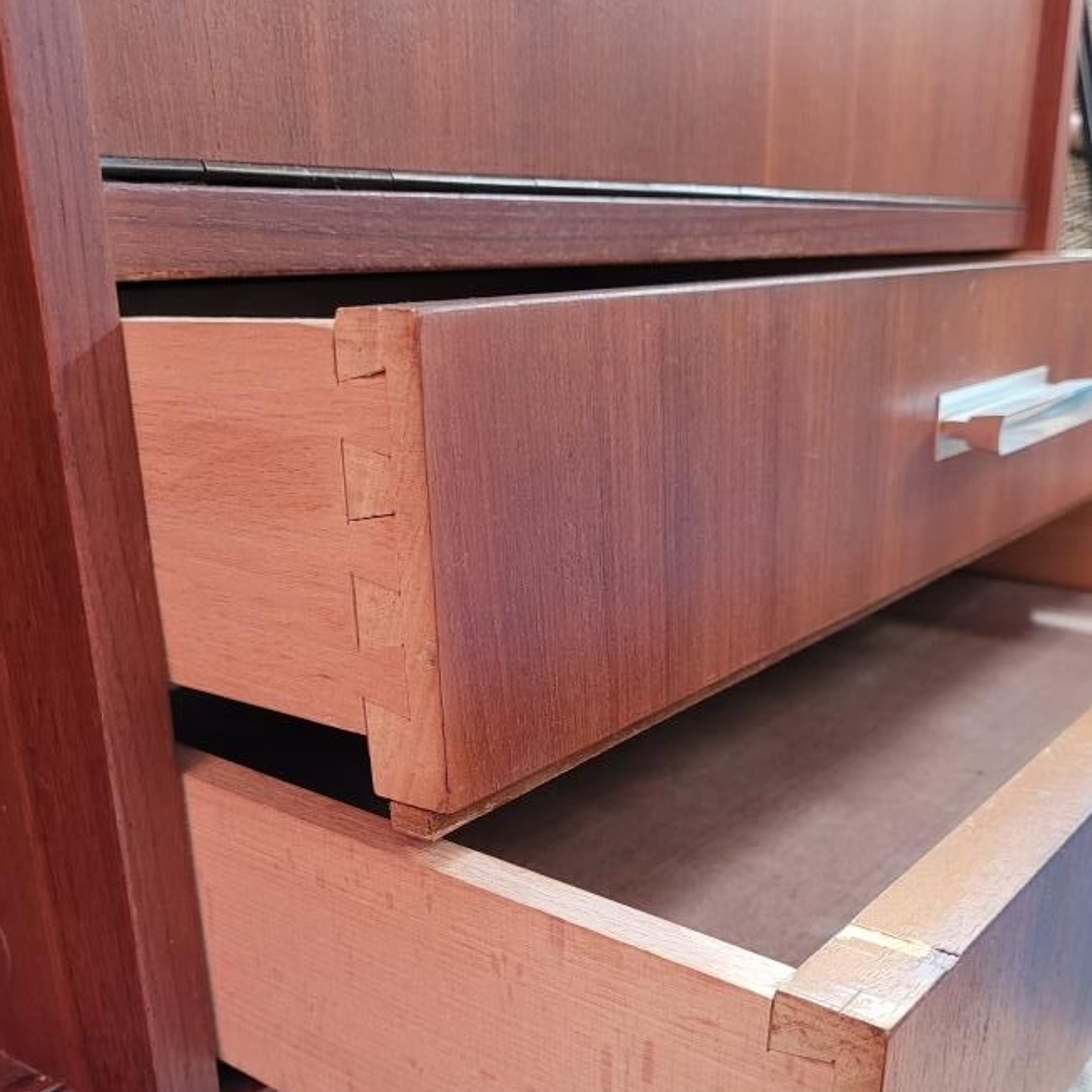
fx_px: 1285
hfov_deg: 46.0
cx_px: 531
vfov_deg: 44.8
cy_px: 793
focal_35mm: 36
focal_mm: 5.4
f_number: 1.8
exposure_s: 1/50
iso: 320
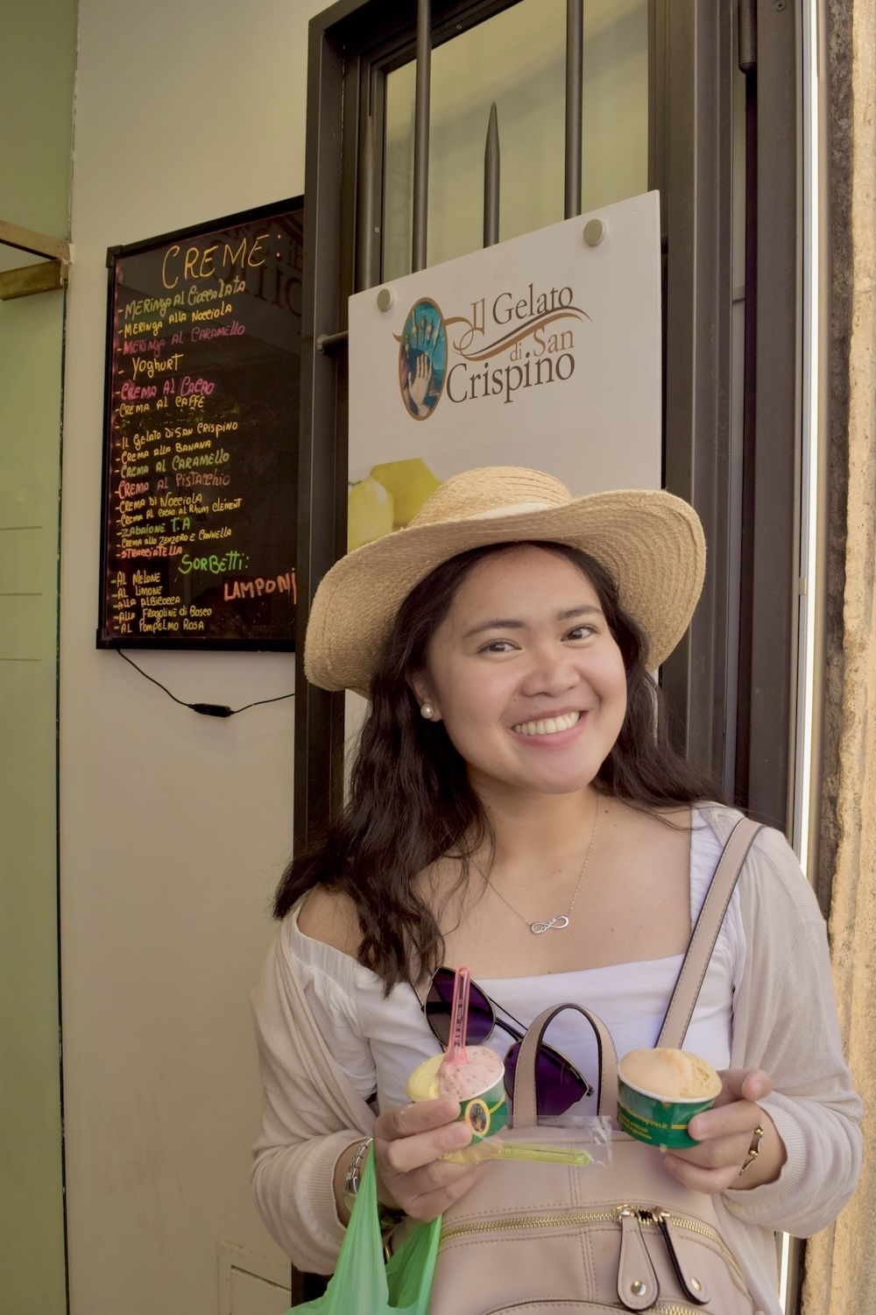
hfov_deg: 43.6
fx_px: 1095
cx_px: 438
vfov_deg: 61.9
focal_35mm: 30
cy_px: 658
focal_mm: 20
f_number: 8
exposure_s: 1/250
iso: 400
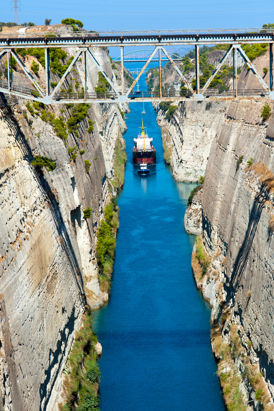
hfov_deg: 13.0
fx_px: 1200
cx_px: 137
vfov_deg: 19.5
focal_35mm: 105
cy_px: 206
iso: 200
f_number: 8
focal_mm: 105
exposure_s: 1/800
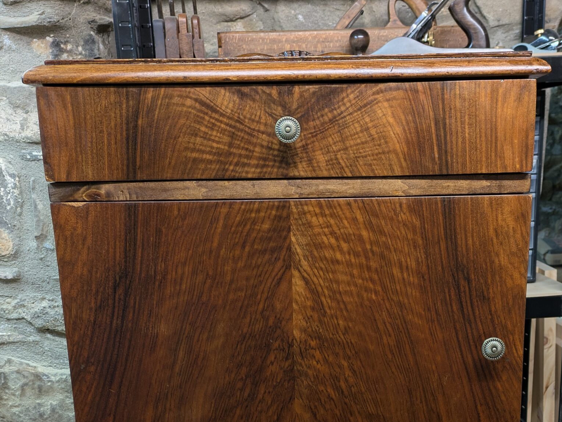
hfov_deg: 44.7
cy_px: 325
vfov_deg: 33.6
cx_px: 318
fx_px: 682
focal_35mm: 42
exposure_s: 1/25
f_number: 1.89
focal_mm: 5.43
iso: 202
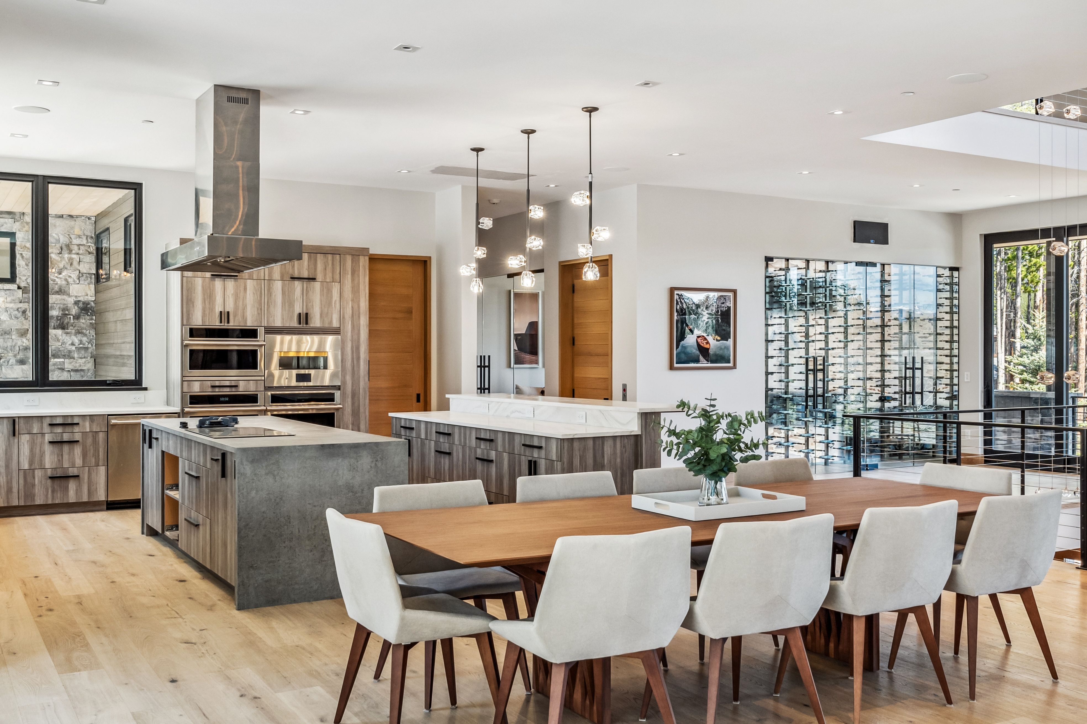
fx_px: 1027
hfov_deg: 55.8
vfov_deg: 38.9
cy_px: 362
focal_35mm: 34
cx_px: 544
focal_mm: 23
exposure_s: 1/80
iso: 500
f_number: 8
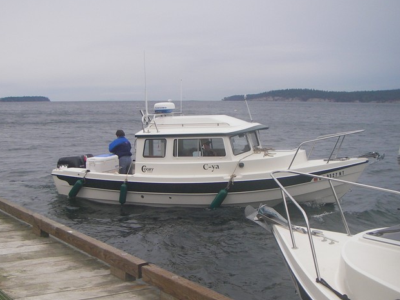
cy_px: 184
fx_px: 566
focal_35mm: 49
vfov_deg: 29.6
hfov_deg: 38.9
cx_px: 183
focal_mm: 6.3
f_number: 3.3
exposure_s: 1/250
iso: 50
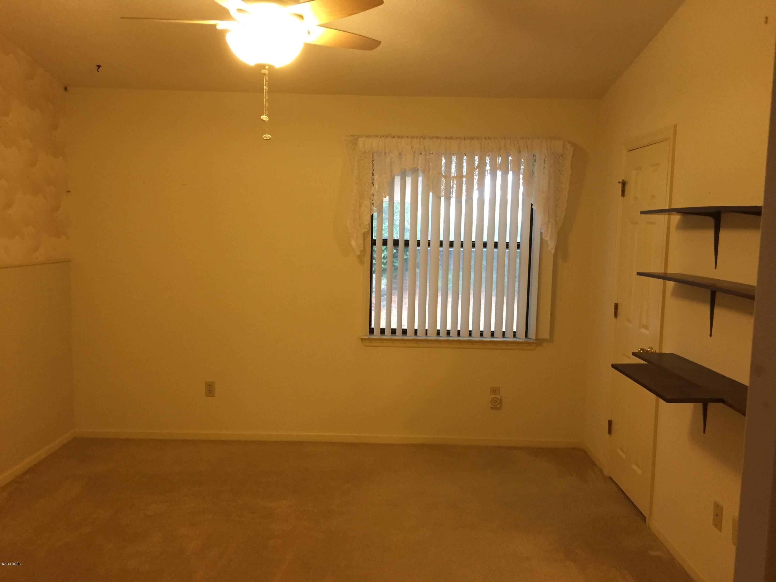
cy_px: 291
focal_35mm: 29
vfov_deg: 48.2
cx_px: 388
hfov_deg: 61.7
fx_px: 650
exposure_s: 1/30
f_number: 2.2
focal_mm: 4.15
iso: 200
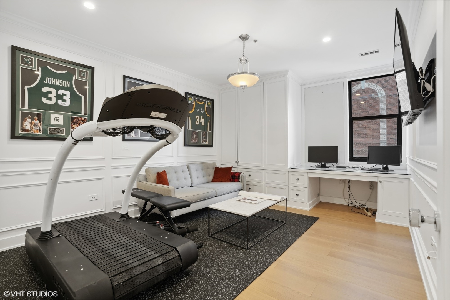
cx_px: 225
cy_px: 150
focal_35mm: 16
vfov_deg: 73.7
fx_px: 200
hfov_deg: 96.7
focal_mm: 16
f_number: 8
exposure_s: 1/5
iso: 320
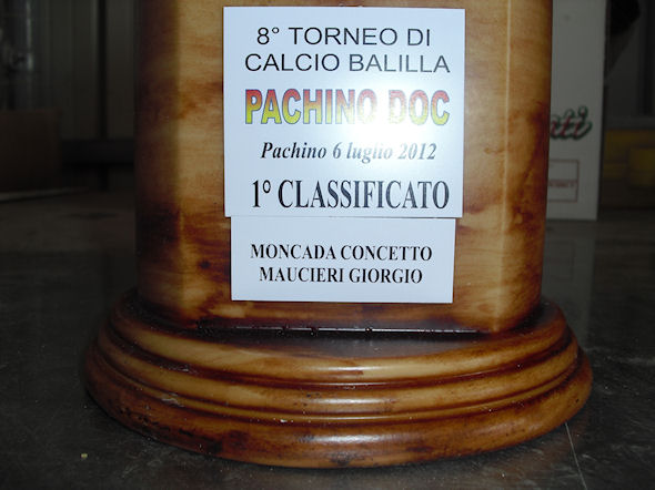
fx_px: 681
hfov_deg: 51.4
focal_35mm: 36
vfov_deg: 39.6
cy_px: 245
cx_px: 328
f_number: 3.1
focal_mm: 6.3
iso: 64
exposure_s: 1/60
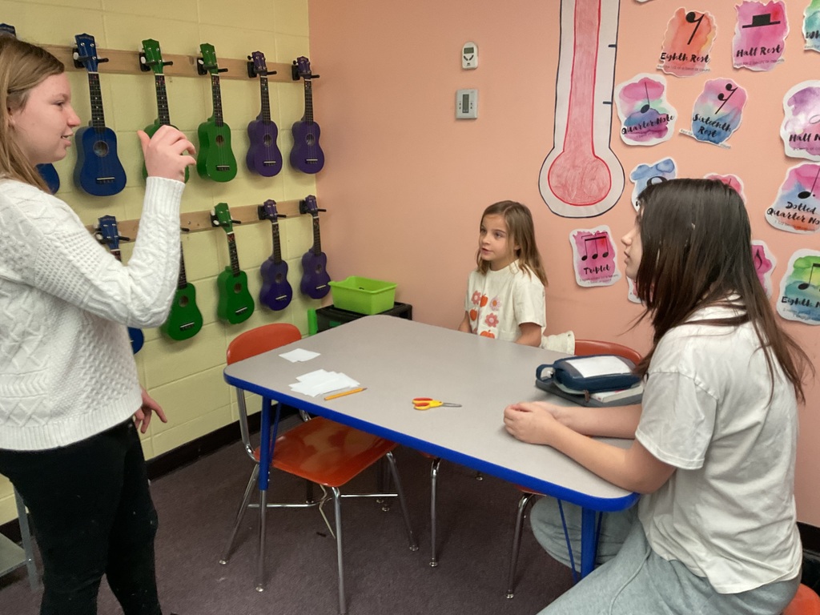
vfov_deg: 48.2
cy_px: 308
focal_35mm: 29
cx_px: 410
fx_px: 687
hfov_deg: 61.7
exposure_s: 1/60
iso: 80
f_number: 1.8
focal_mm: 3
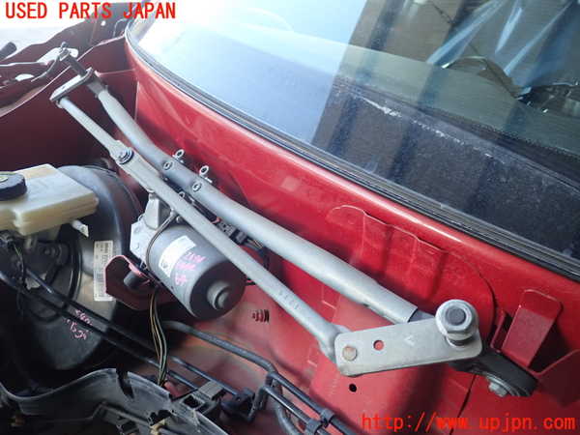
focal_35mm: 30
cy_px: 218
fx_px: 503
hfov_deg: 60.0
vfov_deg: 46.8
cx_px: 290
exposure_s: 1/125
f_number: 2.3
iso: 250
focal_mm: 5.5
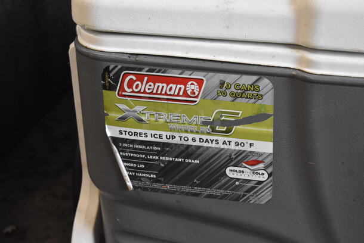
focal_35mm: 82
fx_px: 835
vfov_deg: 16.6
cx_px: 182
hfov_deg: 24.6
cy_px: 122
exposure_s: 1/125
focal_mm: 55
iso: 2500
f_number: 5.6
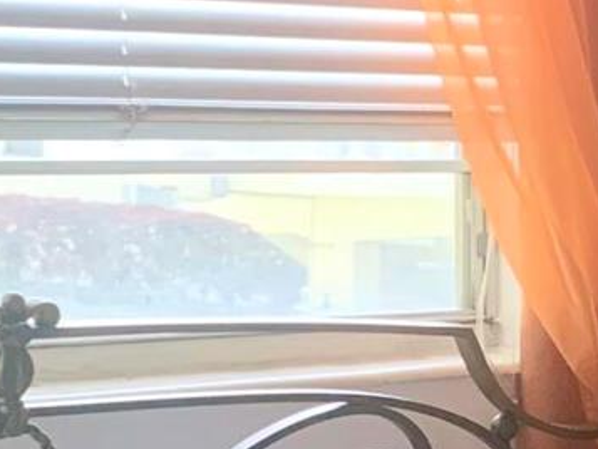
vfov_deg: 9.9
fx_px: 2575
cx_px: 901
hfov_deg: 12.6
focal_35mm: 149
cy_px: 374
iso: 200
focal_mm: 4.25
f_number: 1.8
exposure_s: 1/60
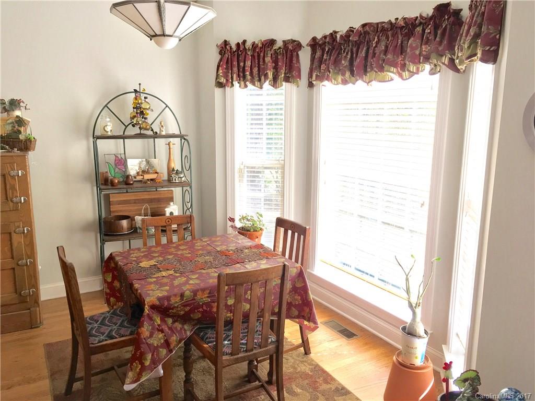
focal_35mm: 29
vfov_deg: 48.2
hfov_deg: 61.7
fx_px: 448
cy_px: 200
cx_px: 268
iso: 40
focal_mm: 4.15
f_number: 2.2
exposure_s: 1/120
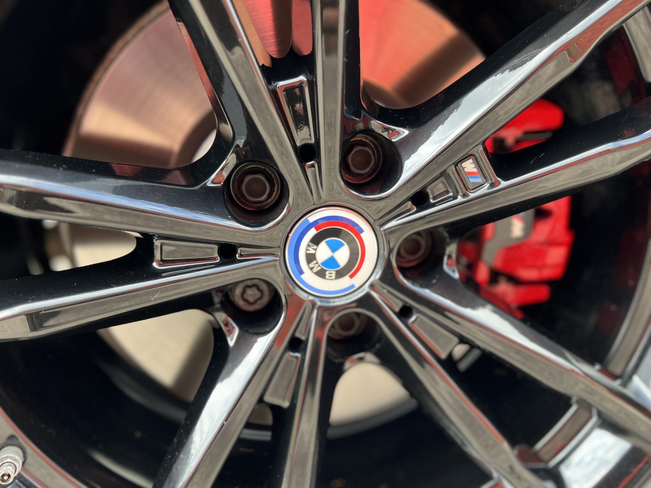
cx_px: 326
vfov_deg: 53.1
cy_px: 244
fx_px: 489
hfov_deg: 67.3
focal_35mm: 26
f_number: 1.5
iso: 40
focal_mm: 5.7
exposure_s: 1/121
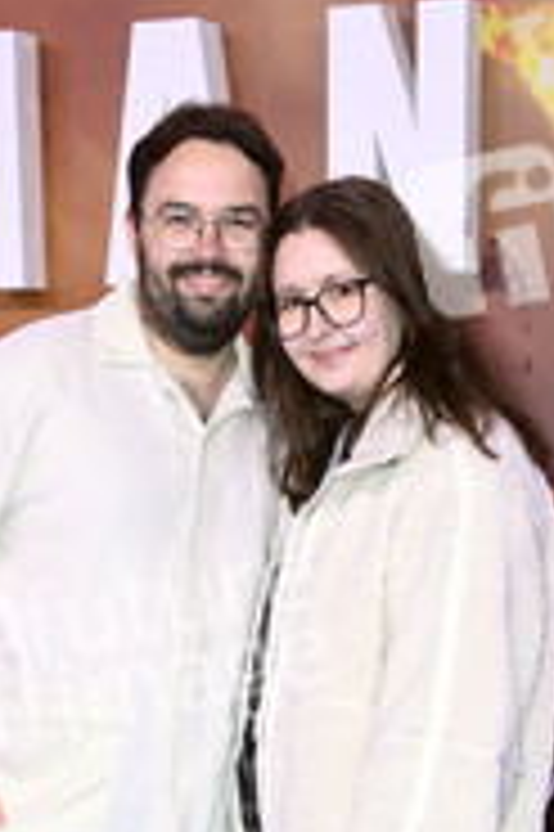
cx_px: 230
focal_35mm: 108
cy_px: 886
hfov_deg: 12.7
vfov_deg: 18.3
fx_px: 2497
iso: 640
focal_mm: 50
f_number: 5.6
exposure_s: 1/250
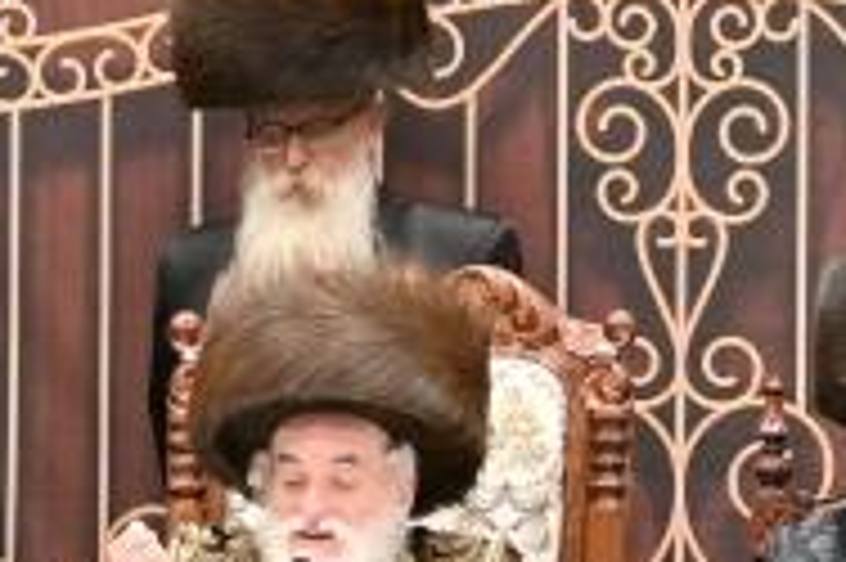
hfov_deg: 3.6
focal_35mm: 572
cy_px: 328
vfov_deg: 2.4
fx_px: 13430
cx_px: 351
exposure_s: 1/400
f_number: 2.8
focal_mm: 70
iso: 400
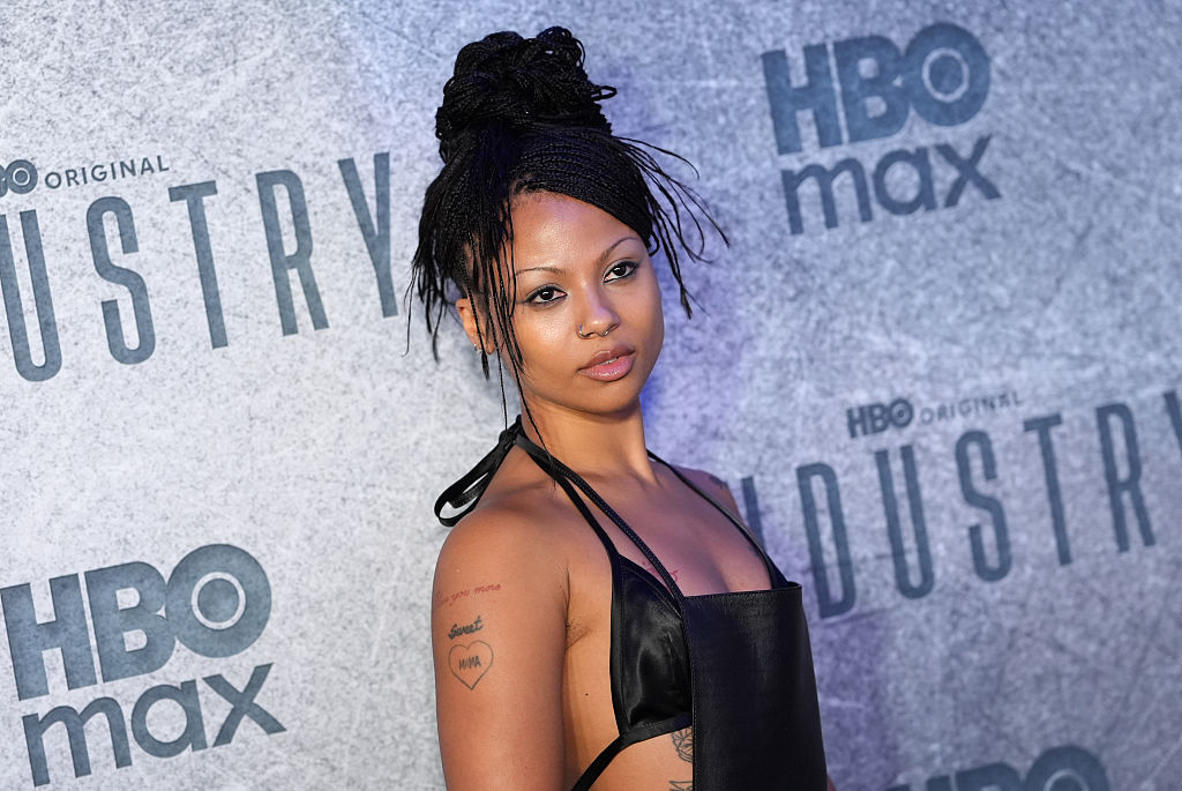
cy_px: 396
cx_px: 591
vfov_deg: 10.8
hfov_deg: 16.1
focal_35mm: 127
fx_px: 4174
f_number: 2
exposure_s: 1/400
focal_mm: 85
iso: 1600
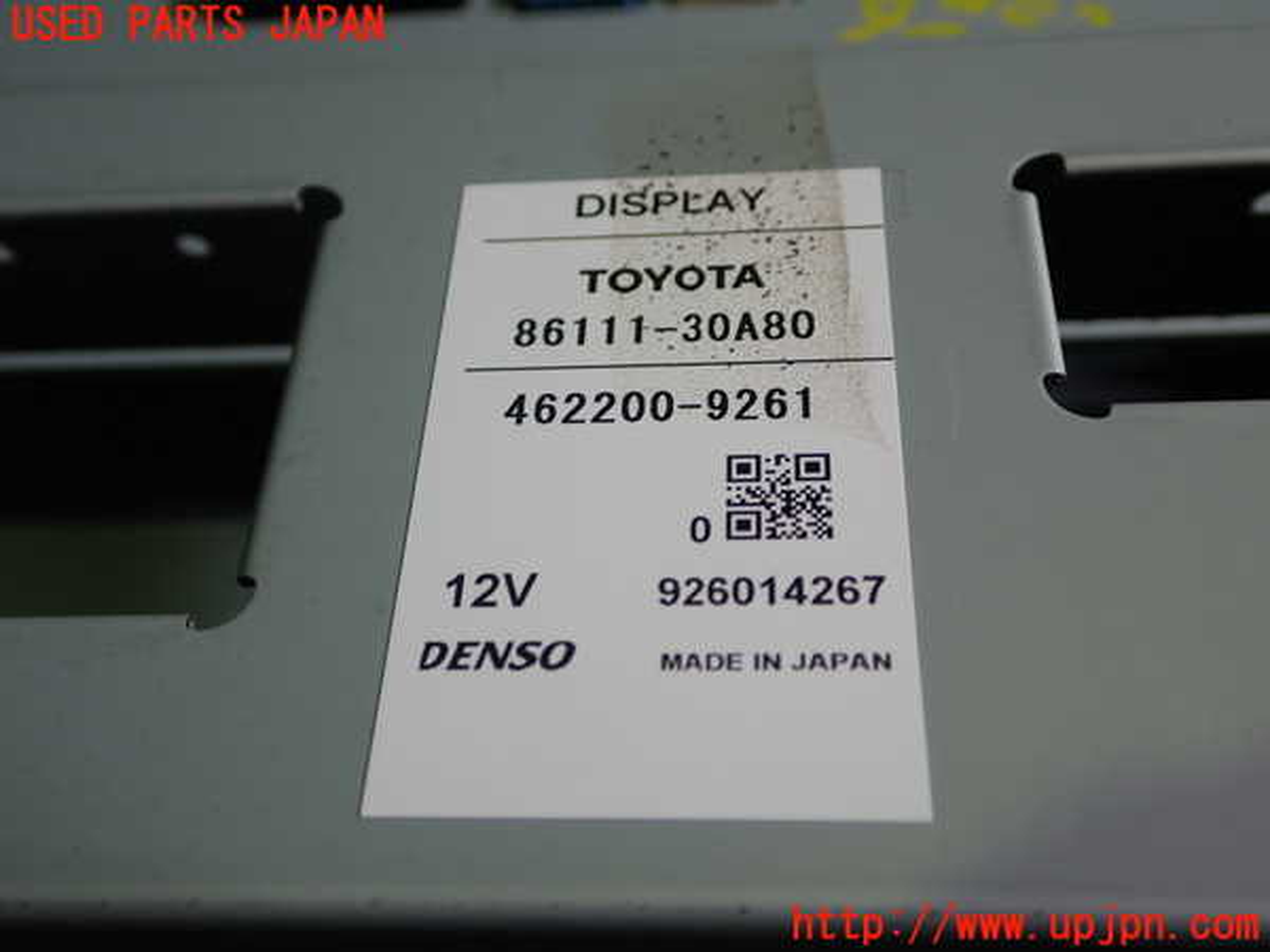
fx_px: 1394
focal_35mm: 38
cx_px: 635
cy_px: 476
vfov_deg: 37.7
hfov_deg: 49.0
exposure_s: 1/80
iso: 125
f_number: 2.7
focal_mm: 6.83
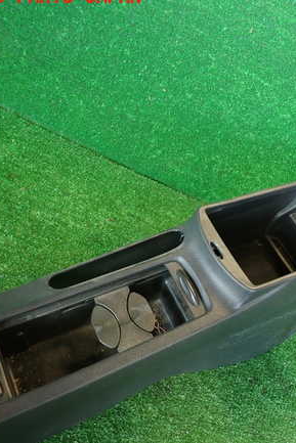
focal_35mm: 36
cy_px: 214
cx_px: 262
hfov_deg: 34.9
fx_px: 444
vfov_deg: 53.1
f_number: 2
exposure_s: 1/40
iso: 200
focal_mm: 4.5
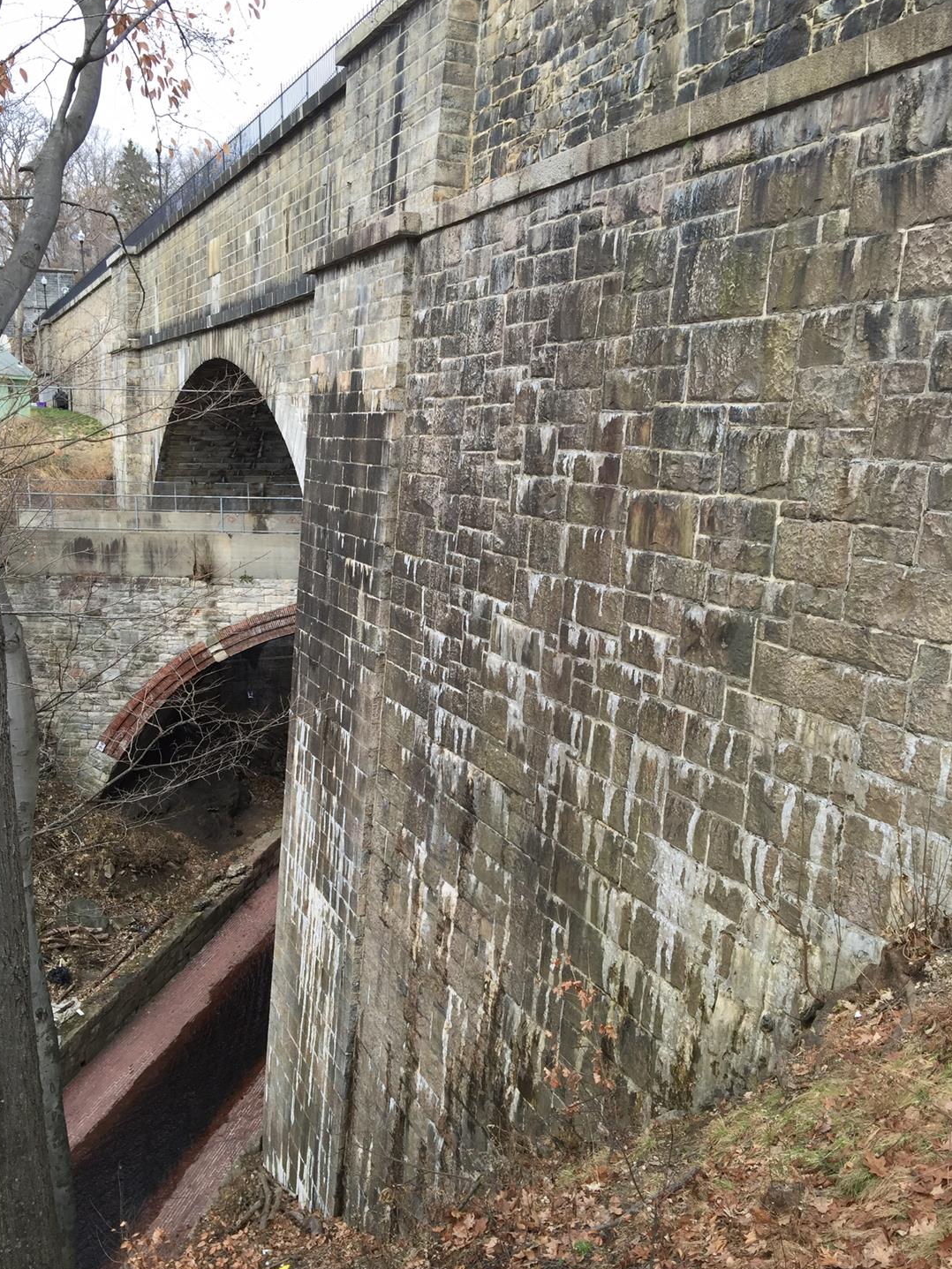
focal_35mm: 31
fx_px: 1137
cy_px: 653
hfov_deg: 45.4
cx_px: 459
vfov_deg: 58.3
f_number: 2.2
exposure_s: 1/260
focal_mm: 4.15
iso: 32
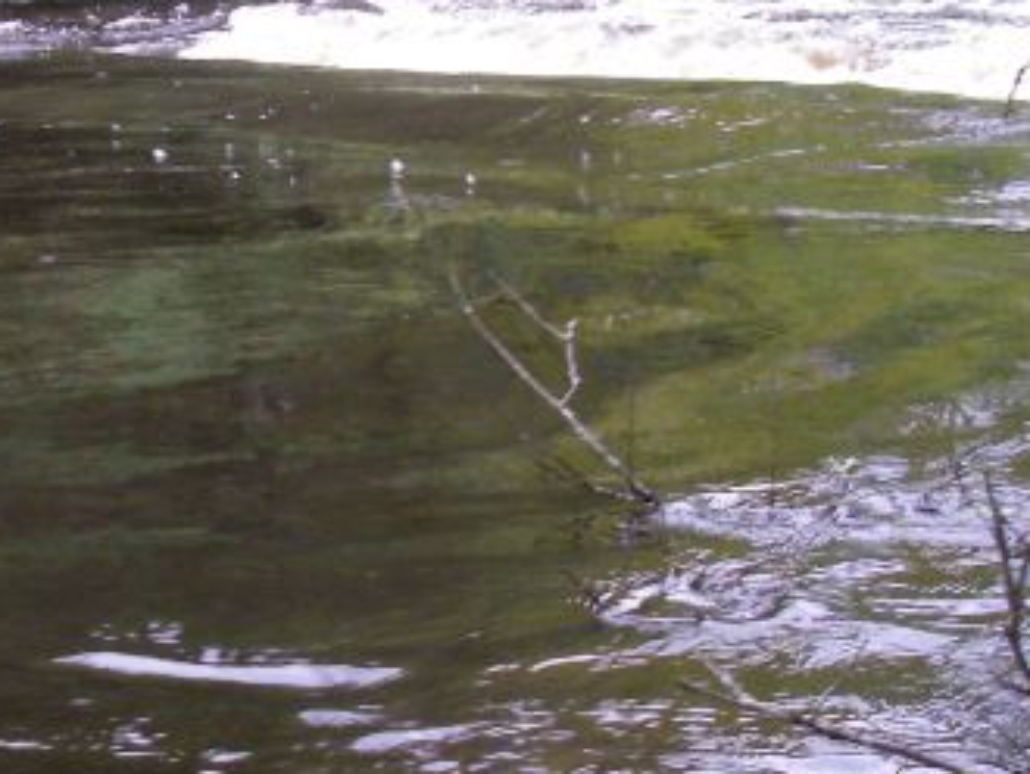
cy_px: 406
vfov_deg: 16.1
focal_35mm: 92
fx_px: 2739
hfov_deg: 20.8
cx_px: 59
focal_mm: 6.3
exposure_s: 1/50
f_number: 3.3
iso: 160
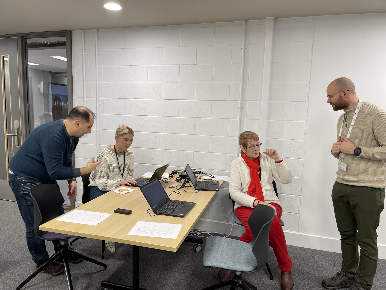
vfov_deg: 54.9
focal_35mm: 25
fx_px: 279
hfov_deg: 69.4
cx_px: 193
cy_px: 145
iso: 100
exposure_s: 1/100
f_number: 1.6
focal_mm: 5.1
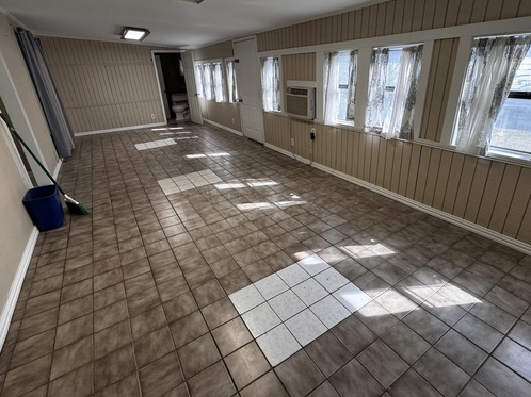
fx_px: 276
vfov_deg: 71.3
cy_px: 178
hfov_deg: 87.7
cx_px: 279
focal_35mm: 18
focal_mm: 2.22
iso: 160
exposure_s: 1/120
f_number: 2.2
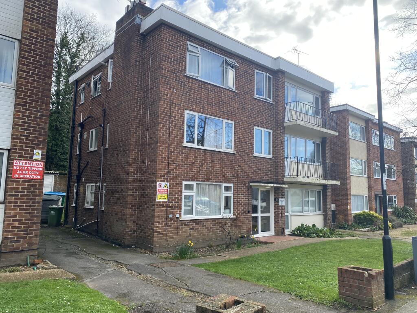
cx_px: 208
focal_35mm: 26
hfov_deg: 67.3
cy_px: 156
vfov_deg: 53.1
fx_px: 313
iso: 32
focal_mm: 4.25
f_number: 1.8
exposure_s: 1/1218
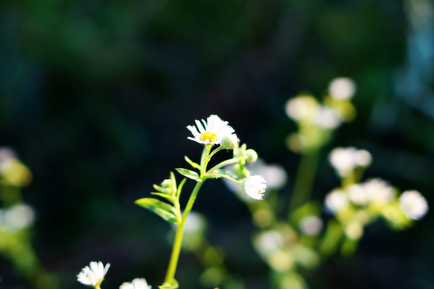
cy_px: 144
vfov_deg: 31.8
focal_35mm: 42
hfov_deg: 46.4
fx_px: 506
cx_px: 217
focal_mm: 28
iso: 200
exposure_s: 1/500
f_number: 1.8
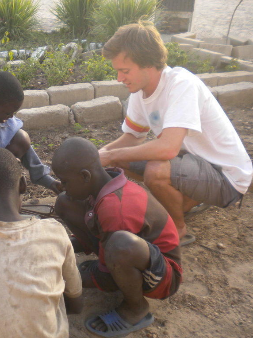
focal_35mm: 47
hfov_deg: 30.0
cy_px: 169
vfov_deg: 40.4
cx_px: 46
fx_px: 458
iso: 80
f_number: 3.1
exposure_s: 1/81
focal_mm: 6.3
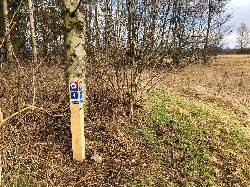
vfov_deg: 49.7
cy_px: 94
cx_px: 125
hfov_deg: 63.4
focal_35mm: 28
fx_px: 202
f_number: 1.8
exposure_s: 1/489
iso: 20
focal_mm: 3.99
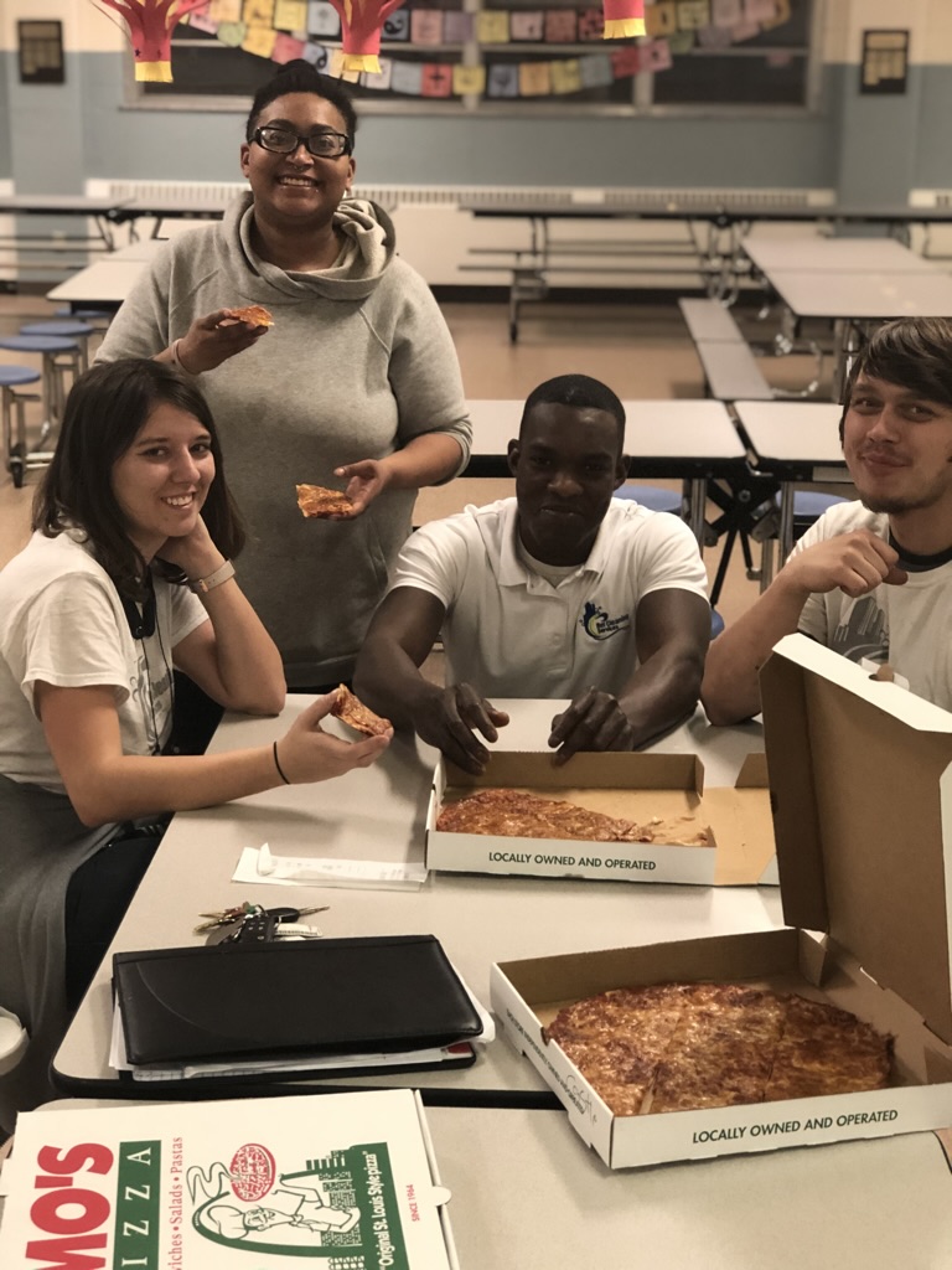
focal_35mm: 57
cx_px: 476
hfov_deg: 25.7
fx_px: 2090
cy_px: 635
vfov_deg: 33.8
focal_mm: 6.6
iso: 250
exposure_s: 1/30
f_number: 2.8
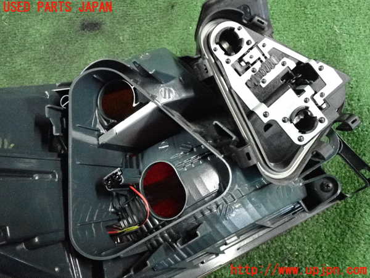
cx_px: 185
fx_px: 342
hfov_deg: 56.8
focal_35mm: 32
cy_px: 139
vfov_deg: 44.2
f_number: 2.4
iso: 5000
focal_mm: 5.79
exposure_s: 1/125
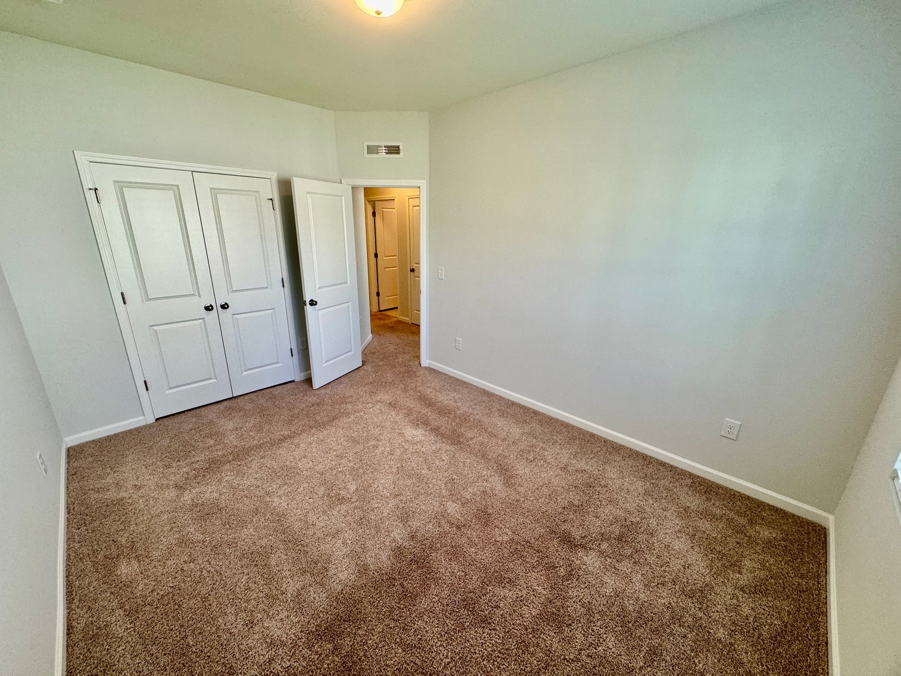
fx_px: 364
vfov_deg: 85.7
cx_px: 450
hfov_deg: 102.1
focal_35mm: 14
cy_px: 338
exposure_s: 1/120
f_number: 2.2
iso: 160
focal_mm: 2.22
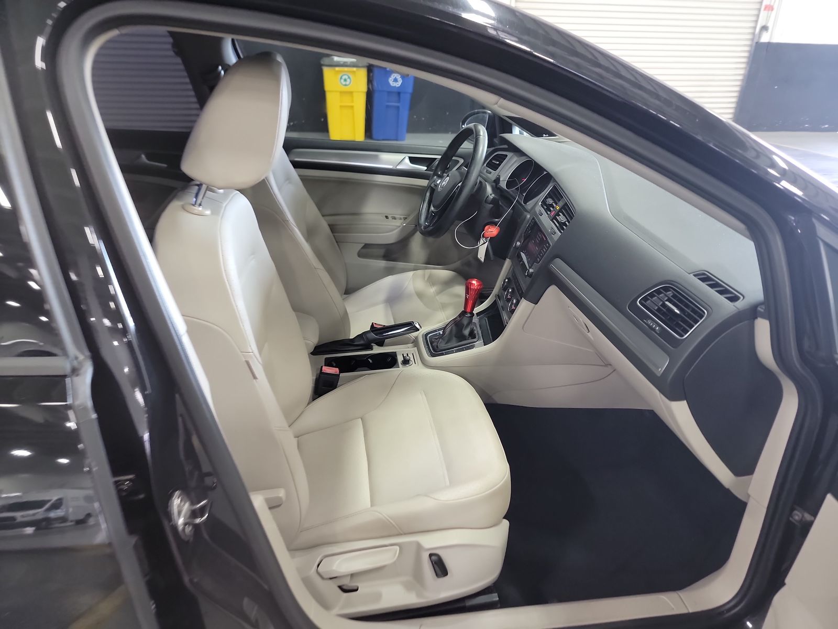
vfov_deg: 56.8
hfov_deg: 71.6
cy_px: 314
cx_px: 419
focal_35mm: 24
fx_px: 581
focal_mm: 6.7
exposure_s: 1/30
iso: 890
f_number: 1.8
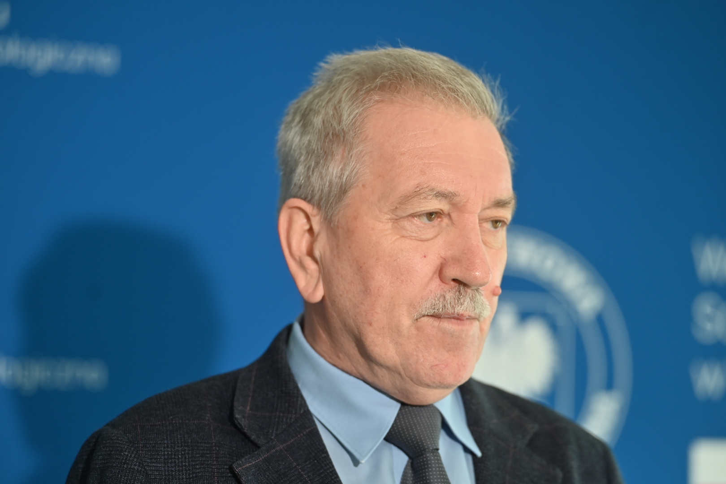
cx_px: 363
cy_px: 242
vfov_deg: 13.0
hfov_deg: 19.5
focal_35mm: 105
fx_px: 2117
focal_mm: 105
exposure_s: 1/200
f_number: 2.8
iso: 450
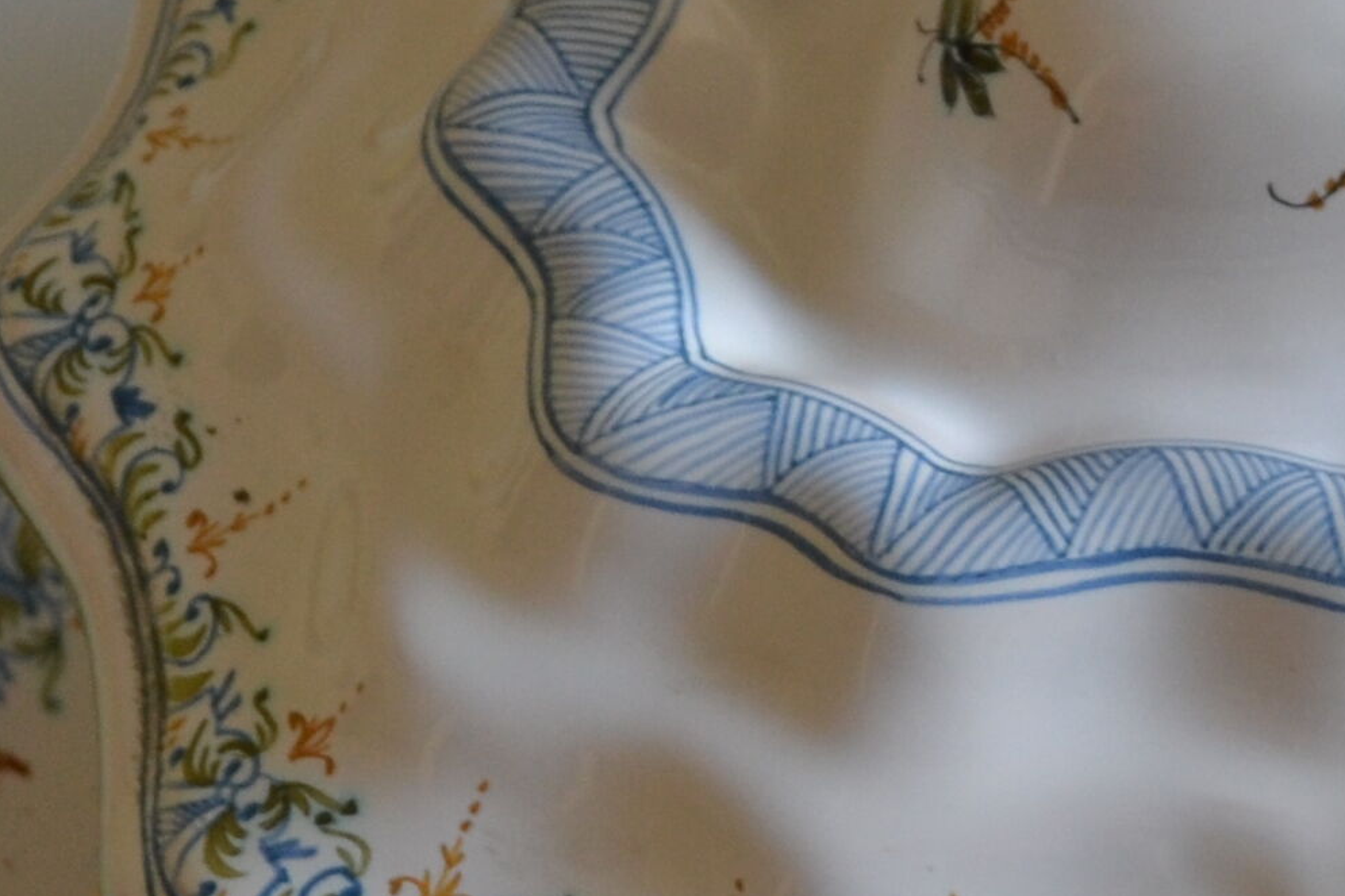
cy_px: 515
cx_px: 1419
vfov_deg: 9.9
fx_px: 5192
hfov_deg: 14.5
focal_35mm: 139
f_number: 3.8
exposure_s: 1/50
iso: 400
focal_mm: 20
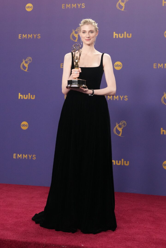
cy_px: 124
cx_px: 83
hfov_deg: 31.9
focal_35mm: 42
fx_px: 290
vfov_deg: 46.4
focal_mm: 42
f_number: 2.8
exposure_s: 1/800
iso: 5000
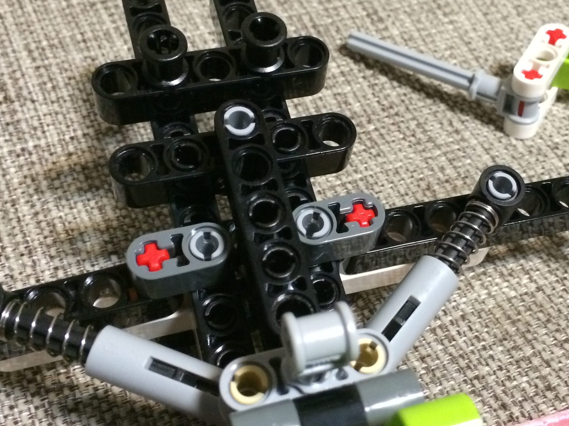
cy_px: 208
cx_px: 383
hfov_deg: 35.8
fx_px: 871
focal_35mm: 53
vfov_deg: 27.5
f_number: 2.2
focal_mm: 4.12
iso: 400
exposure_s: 1/15
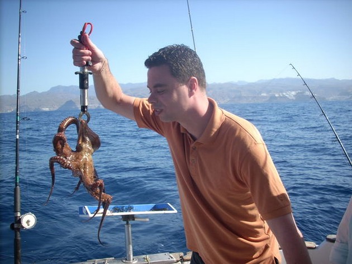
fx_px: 376
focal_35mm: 37
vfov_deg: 38.6
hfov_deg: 50.2
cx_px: 176
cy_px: 132
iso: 64
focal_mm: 6.2
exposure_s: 1/162
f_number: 5.6
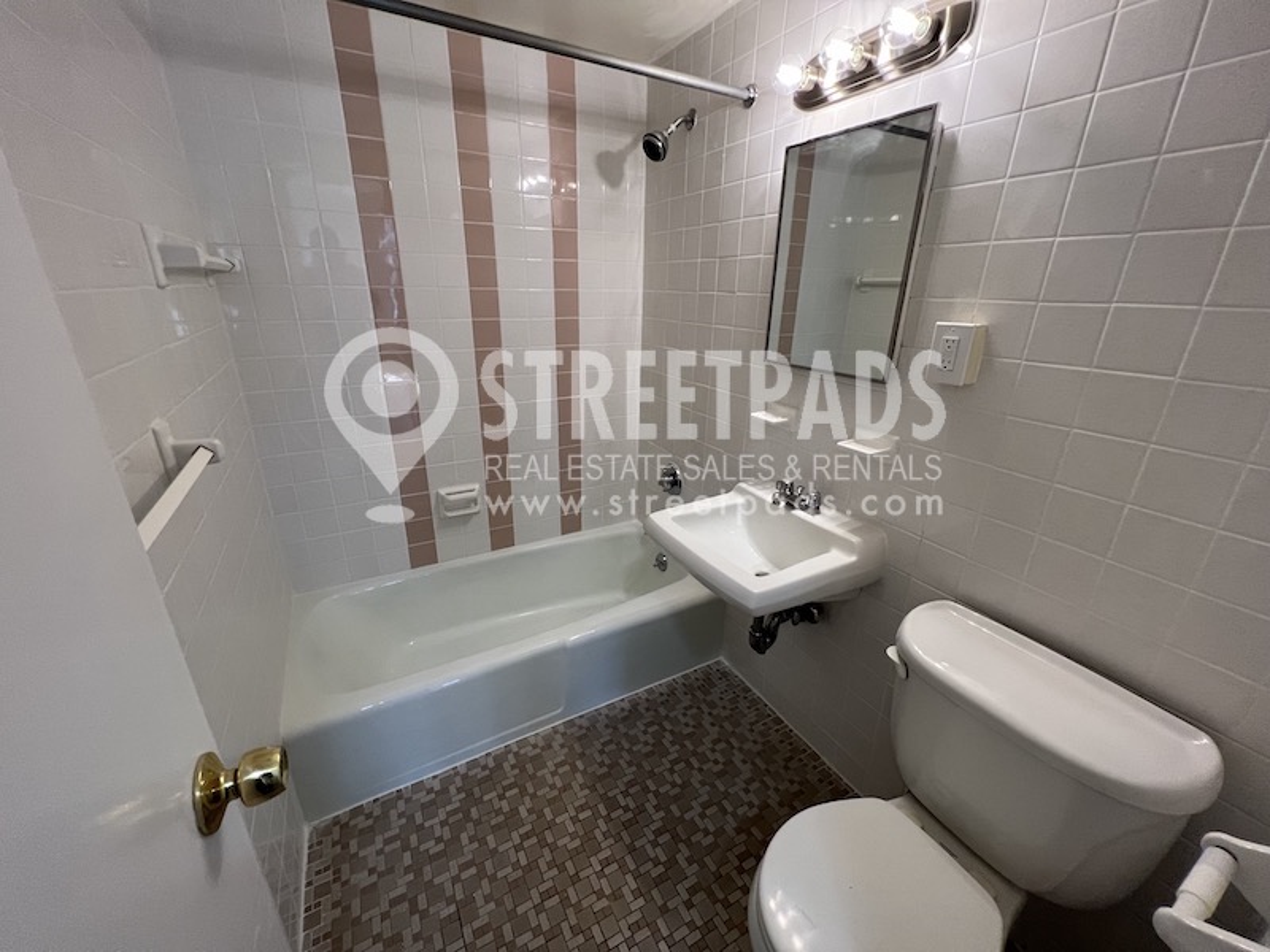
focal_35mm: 13
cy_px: 476
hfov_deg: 106.2
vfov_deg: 89.9
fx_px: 477
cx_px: 635
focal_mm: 1.57
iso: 160
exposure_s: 1/120
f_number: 1.8
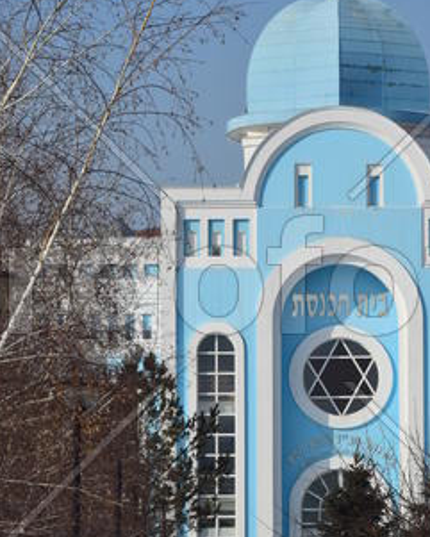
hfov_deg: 7.1
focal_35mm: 217
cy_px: 291
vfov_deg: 8.9
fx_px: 3450
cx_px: 256
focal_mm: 80
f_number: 7.1
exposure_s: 1/640
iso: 100
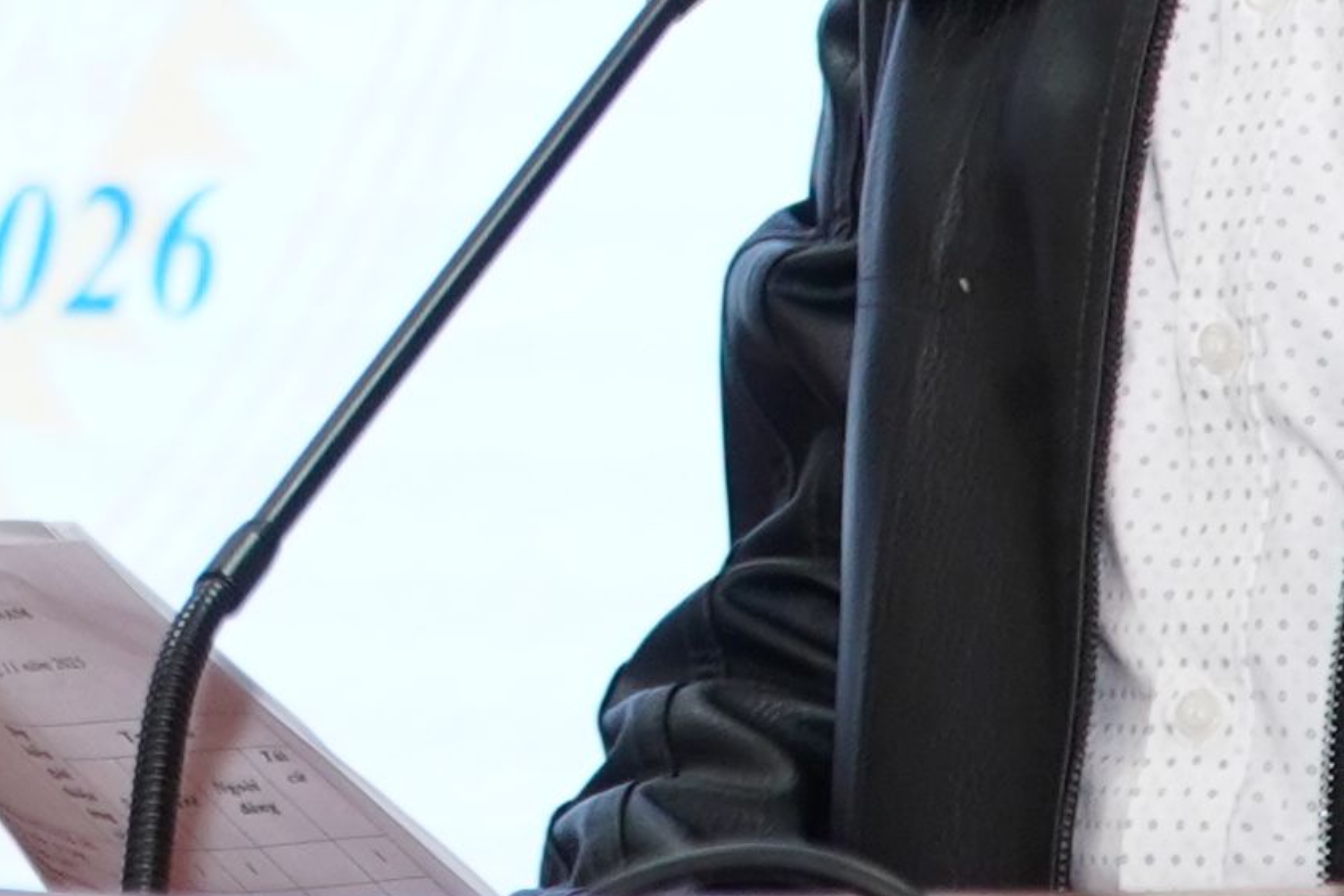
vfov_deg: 7.7
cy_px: -1135
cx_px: -238
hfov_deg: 12.0
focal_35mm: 168
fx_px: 6272
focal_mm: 24
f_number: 4
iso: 800
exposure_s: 1/100
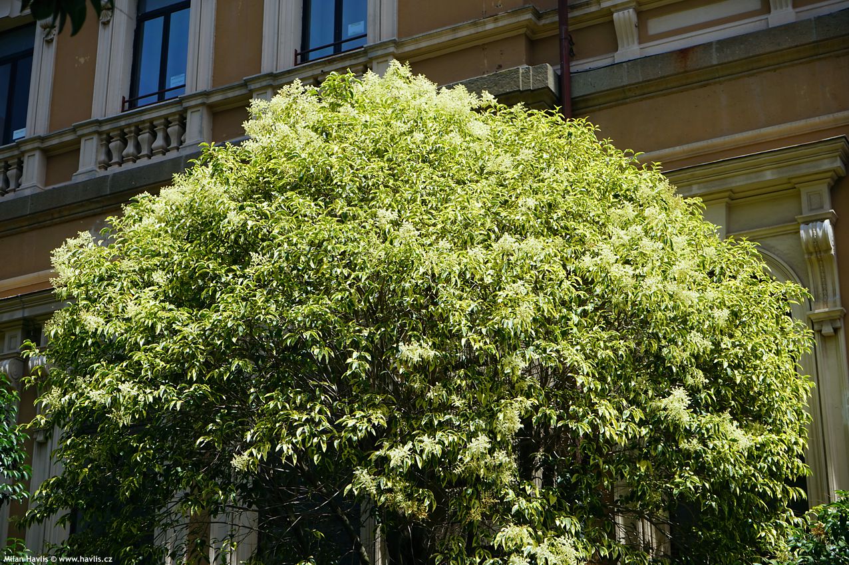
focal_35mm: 61
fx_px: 1438
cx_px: 424
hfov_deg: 32.9
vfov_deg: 22.2
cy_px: 282
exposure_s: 1/125
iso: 100
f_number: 10
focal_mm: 61
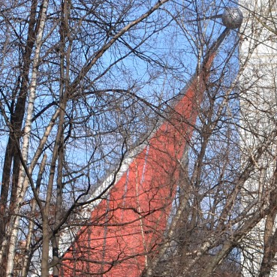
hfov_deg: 6.0
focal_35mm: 290
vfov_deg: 6.0
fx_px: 2625
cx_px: 215
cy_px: 292
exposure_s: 1/800
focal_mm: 70
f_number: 5
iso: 100
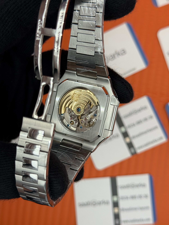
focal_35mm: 48
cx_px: 84
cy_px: 112
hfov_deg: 30.3
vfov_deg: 39.7
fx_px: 312
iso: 64
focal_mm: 6.76
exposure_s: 1/975
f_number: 1.78
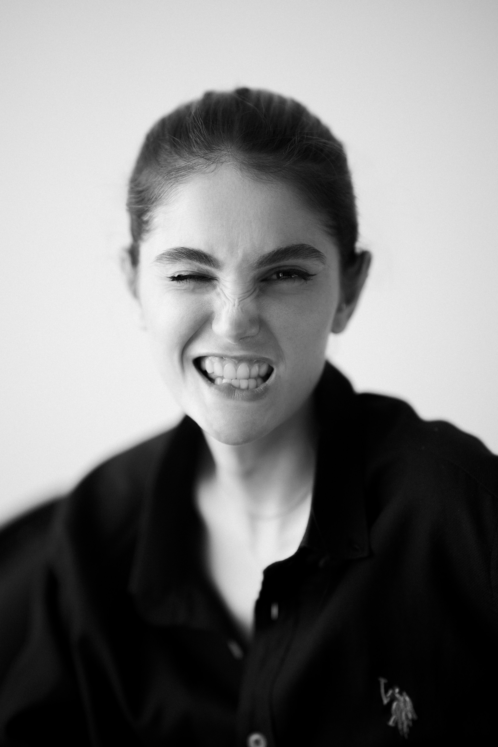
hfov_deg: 16.1
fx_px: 1764
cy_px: 374
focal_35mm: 85
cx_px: 249
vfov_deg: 23.9
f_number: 1.4
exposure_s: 1/320
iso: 100
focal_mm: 85
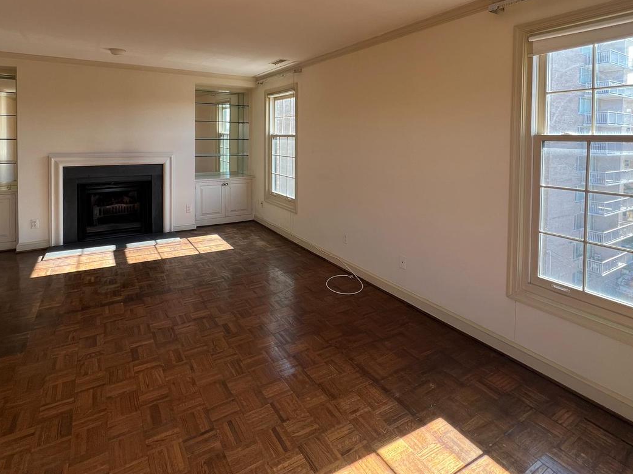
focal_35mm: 18
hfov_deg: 87.7
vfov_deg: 69.0
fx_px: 329
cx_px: 309
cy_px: 148
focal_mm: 1.57
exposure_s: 1/99
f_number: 1.8
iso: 50
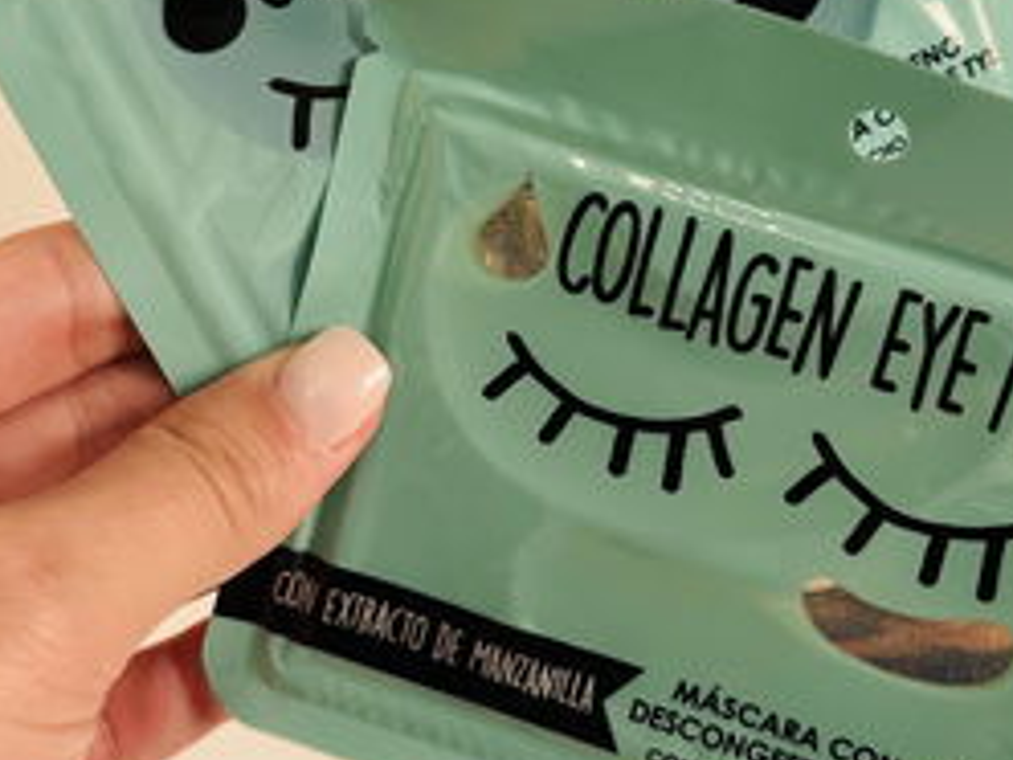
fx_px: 1639
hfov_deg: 34.3
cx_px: 584
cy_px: 243
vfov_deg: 25.9
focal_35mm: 56
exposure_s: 1/121
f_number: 1.6
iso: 100
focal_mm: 5.96
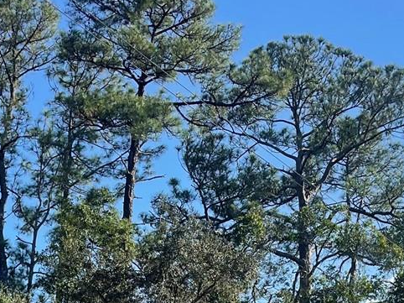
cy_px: 434
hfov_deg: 23.4
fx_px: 968
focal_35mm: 83
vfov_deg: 16.4
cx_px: 122
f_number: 1.6
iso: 32
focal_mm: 5.1
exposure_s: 1/1420
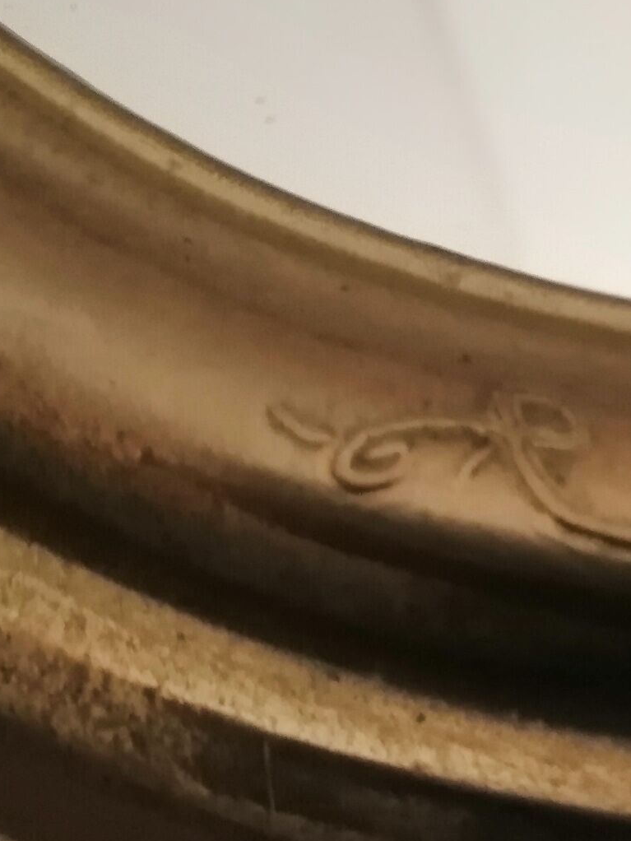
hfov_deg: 16.1
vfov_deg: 22.8
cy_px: 43
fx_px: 2016
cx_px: 971
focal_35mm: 83
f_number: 1.8
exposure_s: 1/33.3
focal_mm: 3.96
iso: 250
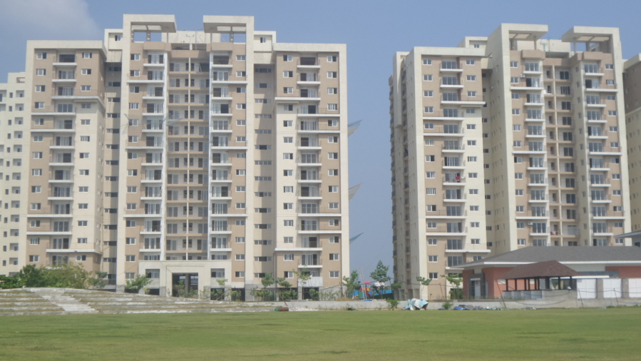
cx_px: 314
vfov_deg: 21.1
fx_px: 969
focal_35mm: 57
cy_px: 146
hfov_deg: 36.6
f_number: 4.1
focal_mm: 8.8
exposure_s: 1/1500
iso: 100
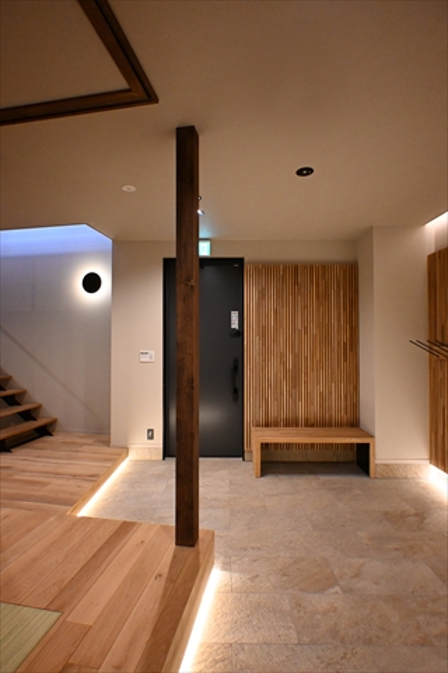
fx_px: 336
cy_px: 336
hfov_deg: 67.4
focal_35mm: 18
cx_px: 224
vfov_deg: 90.0
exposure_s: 1/125
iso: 3200
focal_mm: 12
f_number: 3.5
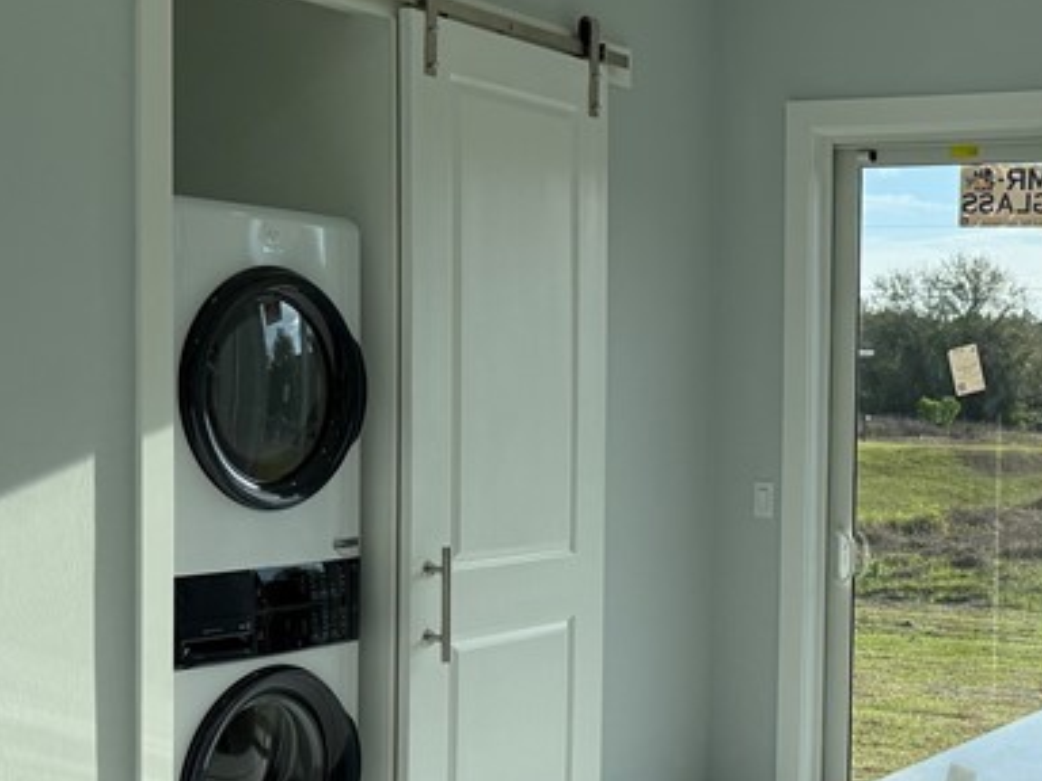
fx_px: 1927
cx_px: 909
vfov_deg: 22.9
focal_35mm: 64
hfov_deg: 29.2
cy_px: 464
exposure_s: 1/1855
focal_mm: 6.76
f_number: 1.78
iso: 100
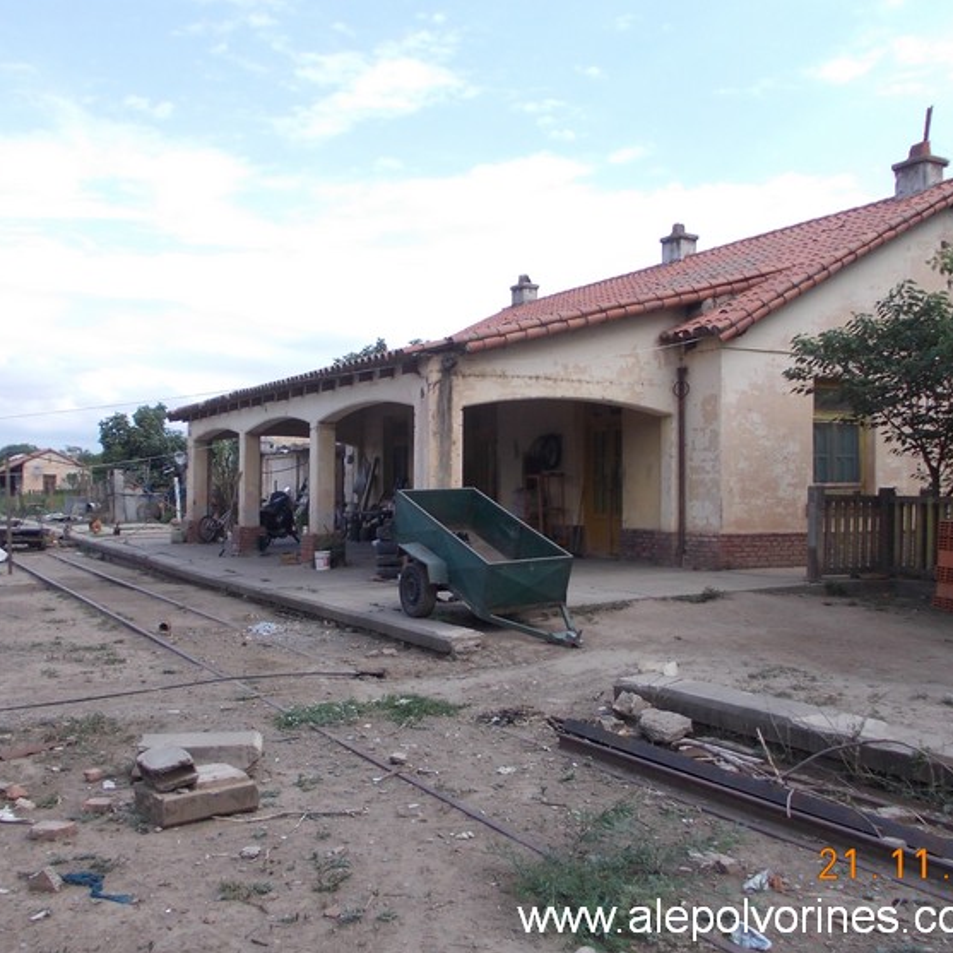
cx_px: 464
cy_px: 489
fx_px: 1059
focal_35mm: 34
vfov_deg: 48.4
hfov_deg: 48.4
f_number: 5.4
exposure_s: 1/200
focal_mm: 4
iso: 80
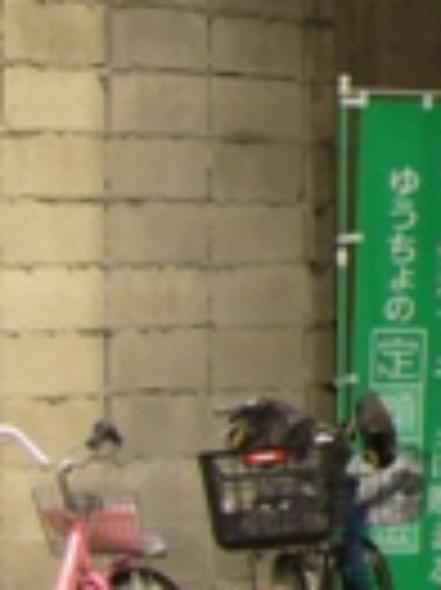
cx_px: 1120
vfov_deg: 11.1
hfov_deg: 7.7
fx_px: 2994
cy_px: -23
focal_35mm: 176
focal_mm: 6
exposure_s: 1/100
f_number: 5.7
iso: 80
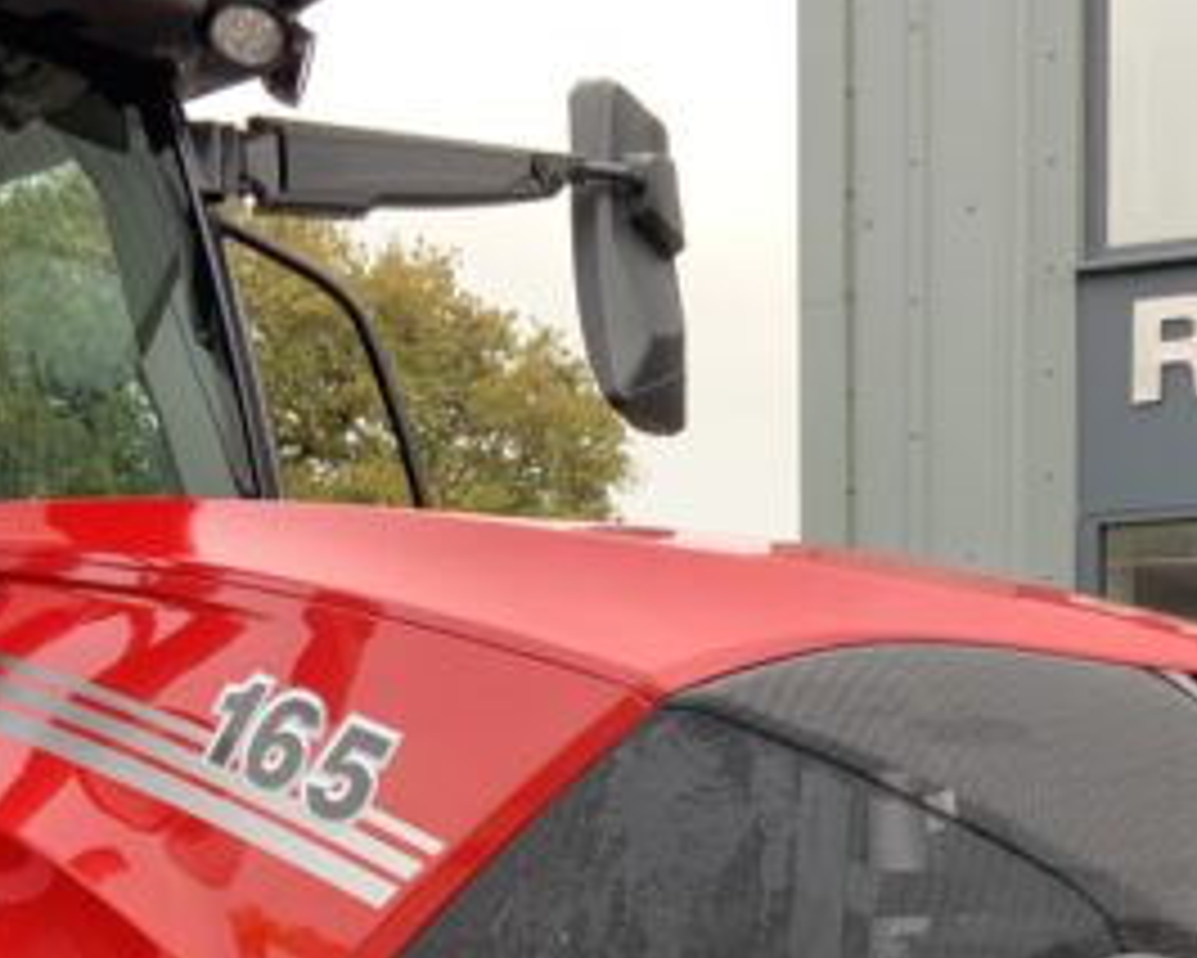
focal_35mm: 68
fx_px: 2410
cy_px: 1034
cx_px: 693
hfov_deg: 27.9
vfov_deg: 21.4
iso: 64
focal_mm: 3
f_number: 1.8
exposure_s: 1/95
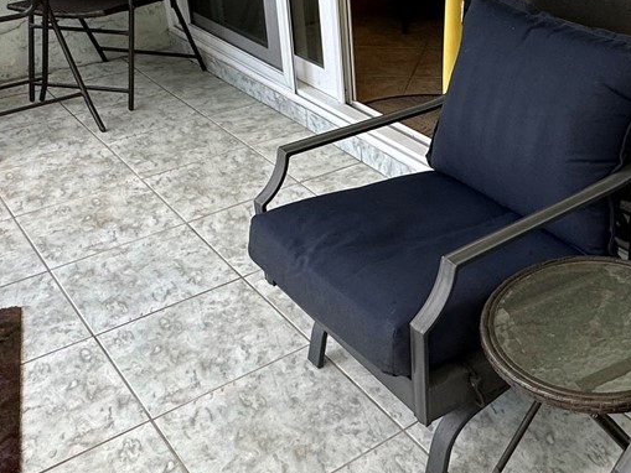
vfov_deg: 32.4
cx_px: 526
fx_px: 802
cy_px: 135
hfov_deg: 40.7
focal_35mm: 44
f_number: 2.2
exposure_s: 1/99
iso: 80
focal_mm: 2.22
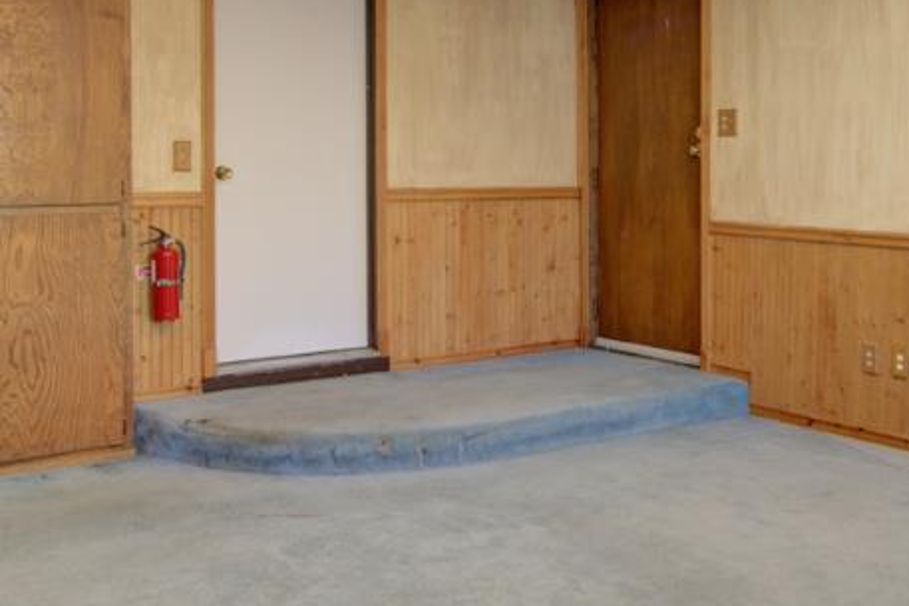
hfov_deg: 42.0
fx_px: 1162
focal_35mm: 46
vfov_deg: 28.9
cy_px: 159
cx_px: 633
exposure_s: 1/3
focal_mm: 14
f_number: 14
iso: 100
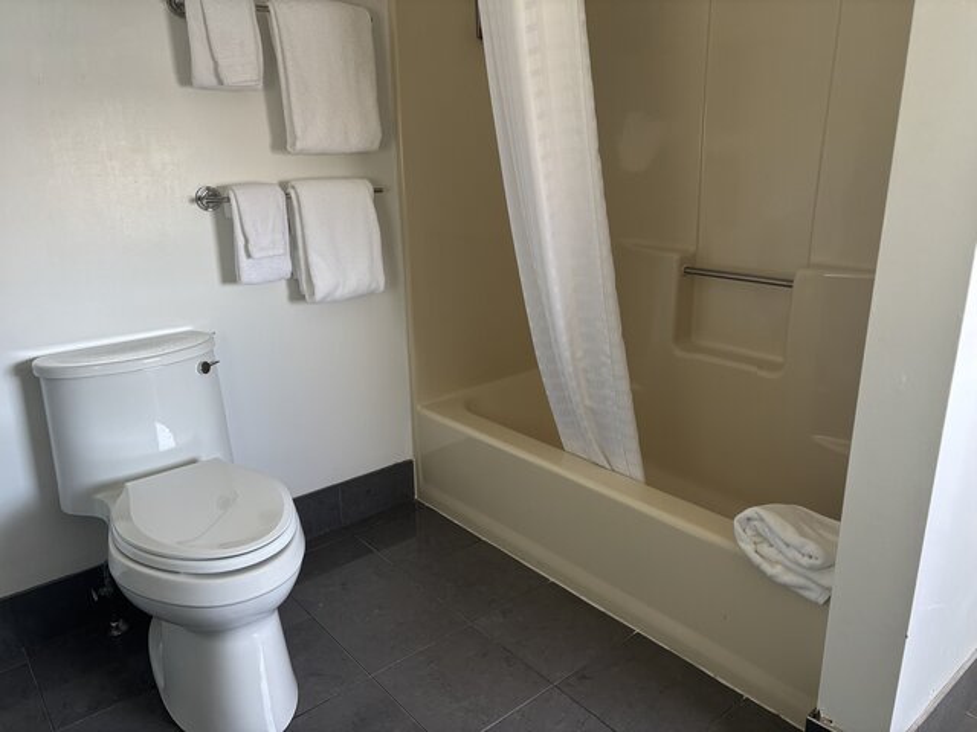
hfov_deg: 67.3
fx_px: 734
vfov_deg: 53.1
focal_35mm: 26
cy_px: 366
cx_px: 488
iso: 125
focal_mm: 5.96
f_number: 1.6
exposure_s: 1/98
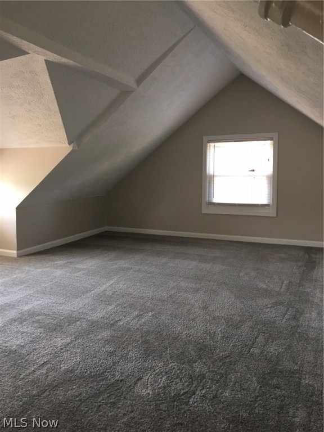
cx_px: 162
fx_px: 362
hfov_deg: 48.2
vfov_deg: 61.7
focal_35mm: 29
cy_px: 216
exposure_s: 1/15
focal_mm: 4.15
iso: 32
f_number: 2.2
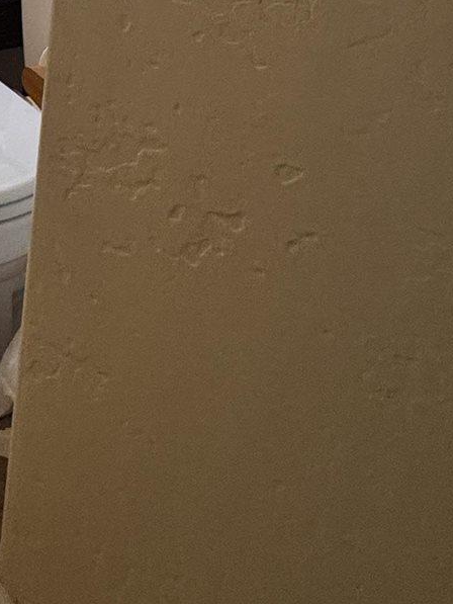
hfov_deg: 22.7
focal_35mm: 54
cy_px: -181
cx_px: -200
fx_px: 942
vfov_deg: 28.9
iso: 160
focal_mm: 2.22
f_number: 2.2
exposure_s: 1/120
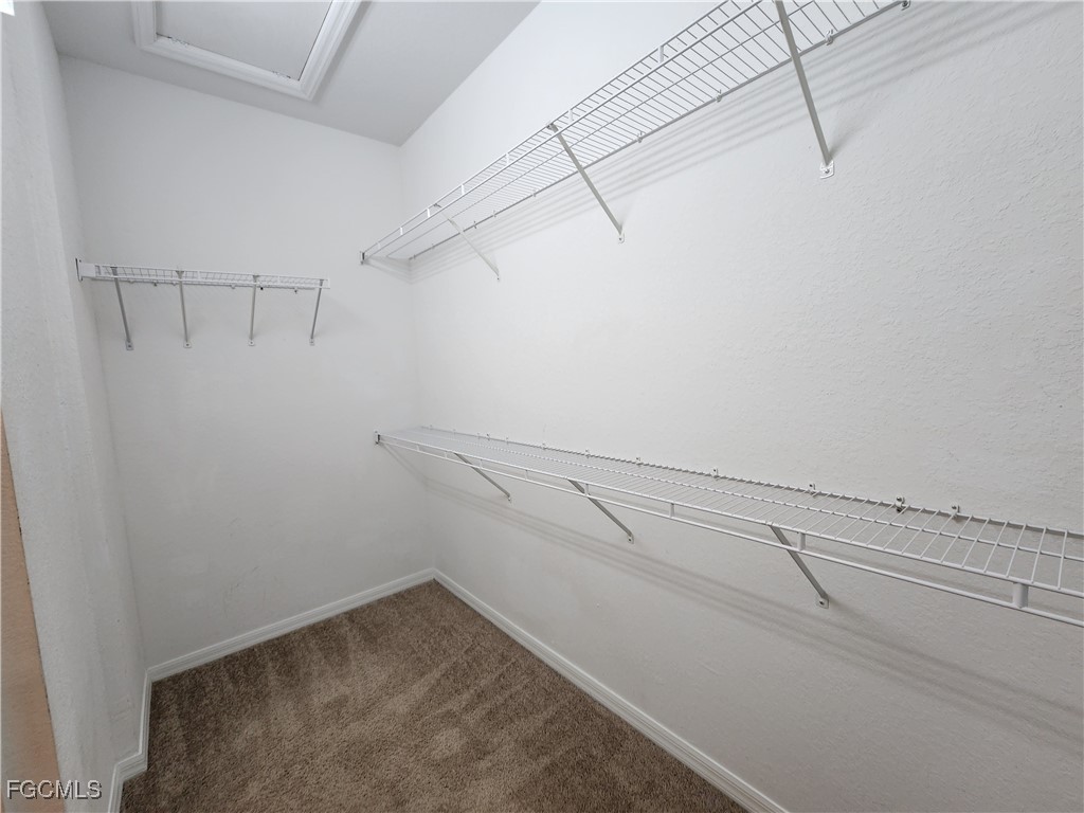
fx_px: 407
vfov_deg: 89.9
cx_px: 542
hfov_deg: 106.2
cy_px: 406
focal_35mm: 13
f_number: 2.2
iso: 80
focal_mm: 2.2
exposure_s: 1/60
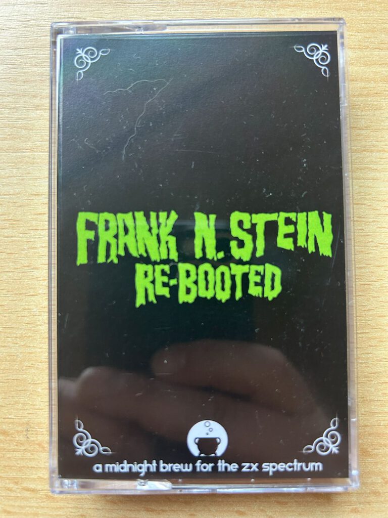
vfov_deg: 67.3
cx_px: 194
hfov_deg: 53.1
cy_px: 259
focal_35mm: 26
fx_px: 389
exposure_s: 1/50
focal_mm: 5.7
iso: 160
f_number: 1.5
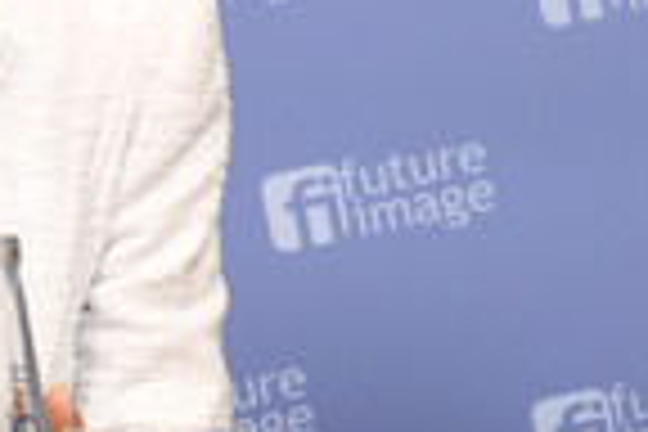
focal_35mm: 320
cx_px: -191
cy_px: 86
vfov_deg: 4.3
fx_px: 5760
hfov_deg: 6.4
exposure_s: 1/640
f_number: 5.6
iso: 3200
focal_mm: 102
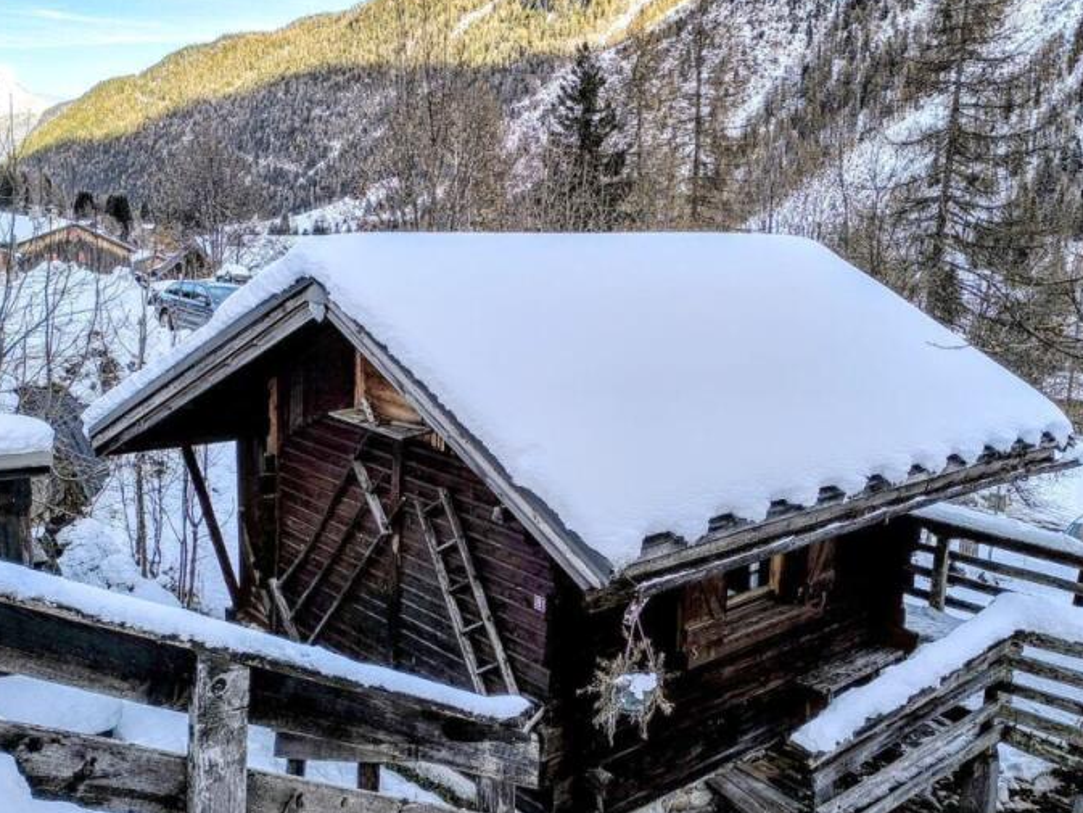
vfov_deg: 40.7
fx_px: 1095
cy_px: 390
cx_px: 573
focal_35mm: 35
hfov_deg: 52.6
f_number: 1.65
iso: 50
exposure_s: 1/412
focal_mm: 6.14
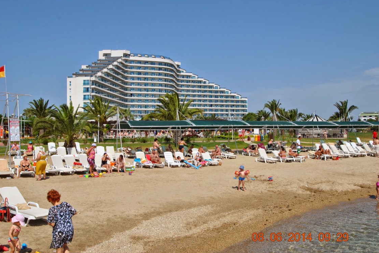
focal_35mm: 37
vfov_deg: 36.0
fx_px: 390
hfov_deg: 51.9
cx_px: 191
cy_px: 126
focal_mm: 24
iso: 100
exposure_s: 1/320
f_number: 9
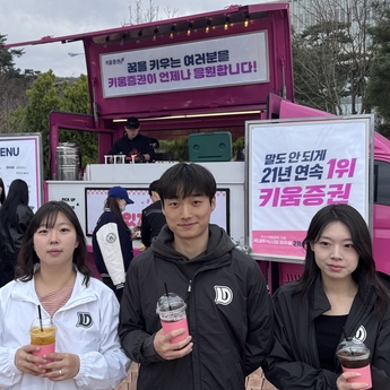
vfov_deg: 41.9
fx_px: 510
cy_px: 187
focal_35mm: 40
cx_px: 121
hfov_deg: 41.2
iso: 80
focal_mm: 6.76
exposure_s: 1/1524
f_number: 1.78
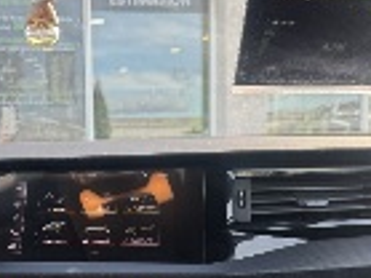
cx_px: 43
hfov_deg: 26.2
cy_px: 262
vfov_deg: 19.9
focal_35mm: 72
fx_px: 771
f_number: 1.78
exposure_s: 1/280
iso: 80
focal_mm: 6.76
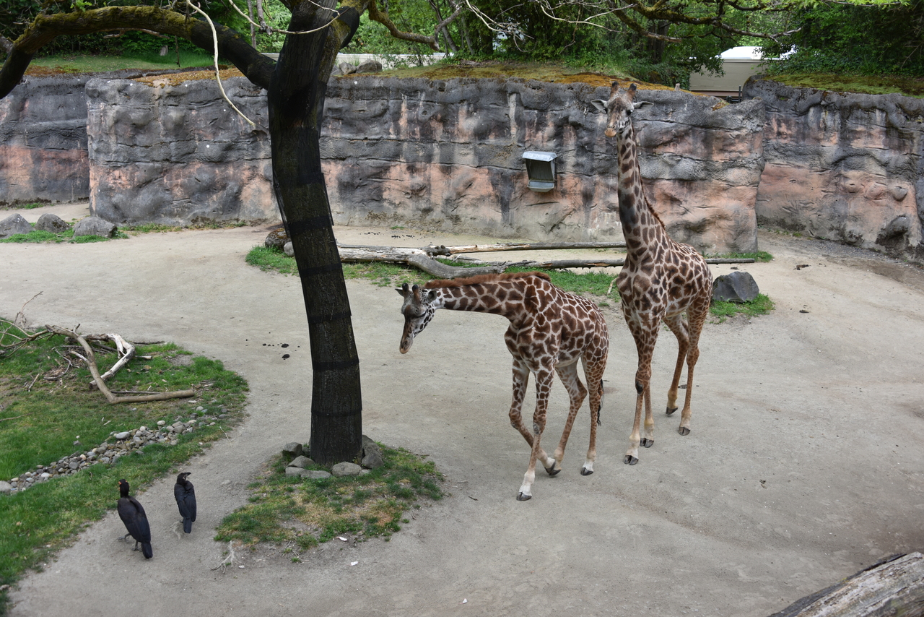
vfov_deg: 33.4
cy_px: 308
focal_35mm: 40
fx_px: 1027
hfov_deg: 48.4
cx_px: 462
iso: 100
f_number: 5.6
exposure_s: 1/125
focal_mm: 40
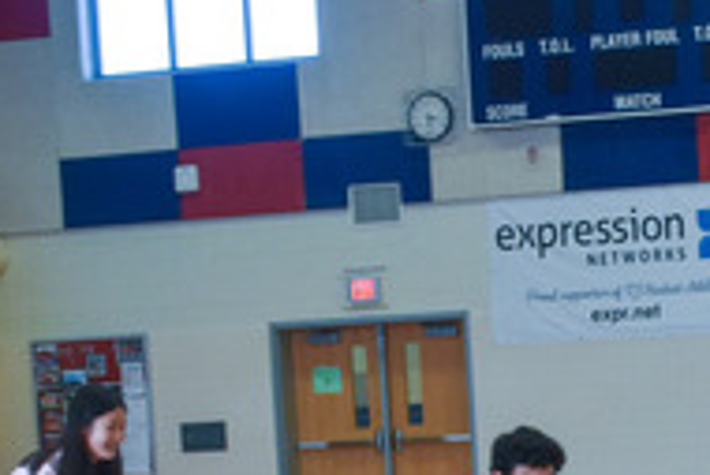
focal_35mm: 110
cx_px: 815
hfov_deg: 17.7
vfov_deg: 12.2
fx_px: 2180
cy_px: 503
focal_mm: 25
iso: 800
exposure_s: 1/200
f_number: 7.1
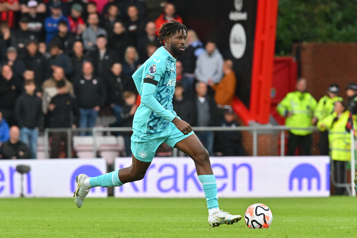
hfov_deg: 5.2
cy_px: 119
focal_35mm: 400
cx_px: 178
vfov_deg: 3.4
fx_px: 3966
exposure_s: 1/1250
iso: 4000
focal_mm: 400
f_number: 4
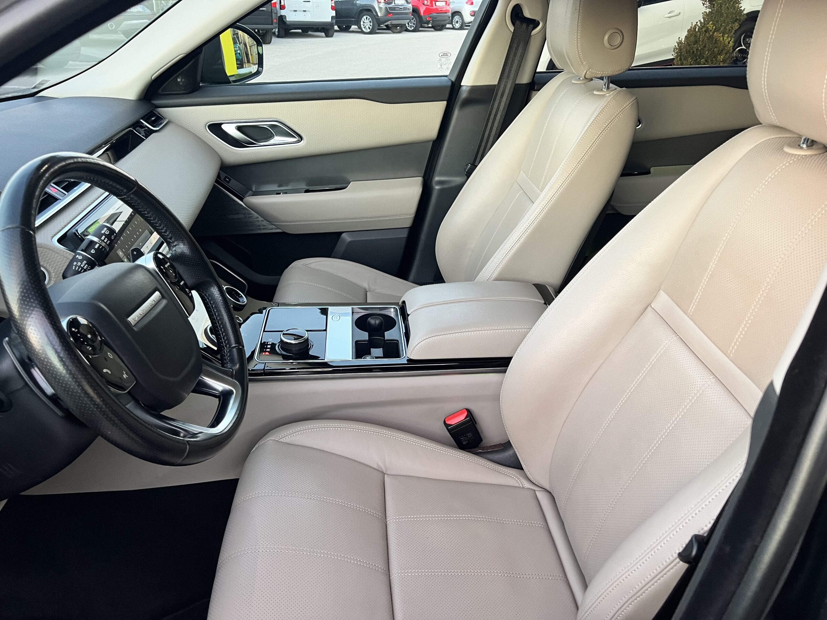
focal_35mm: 26
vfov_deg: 53.1
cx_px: 414
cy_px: 310
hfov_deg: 67.3
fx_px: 621
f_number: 1.5
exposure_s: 1/50
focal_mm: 5.7
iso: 200
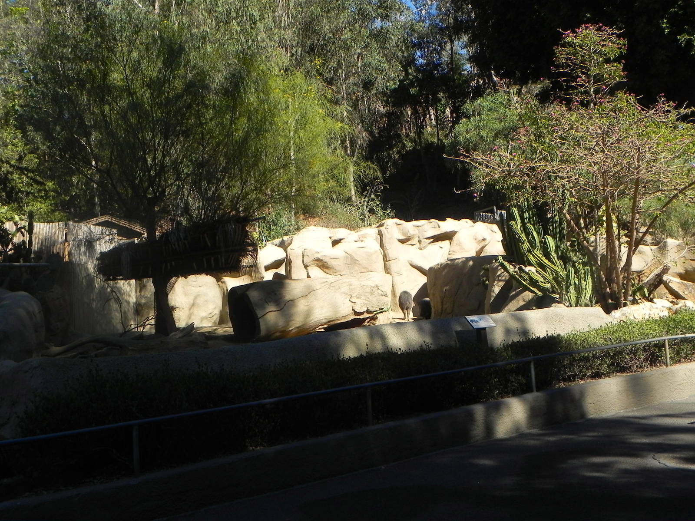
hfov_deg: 41.2
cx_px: 348
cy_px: 260
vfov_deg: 31.5
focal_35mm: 46
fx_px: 924
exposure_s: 1/274
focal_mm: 8.2
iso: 160
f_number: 6.3
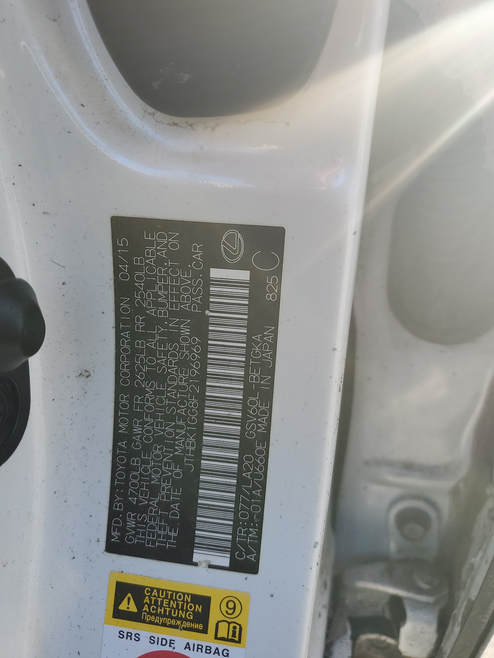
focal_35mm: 26
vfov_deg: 67.3
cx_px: 247
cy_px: 329
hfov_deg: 53.1
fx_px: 495
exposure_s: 1/500
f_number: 1.5
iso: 50
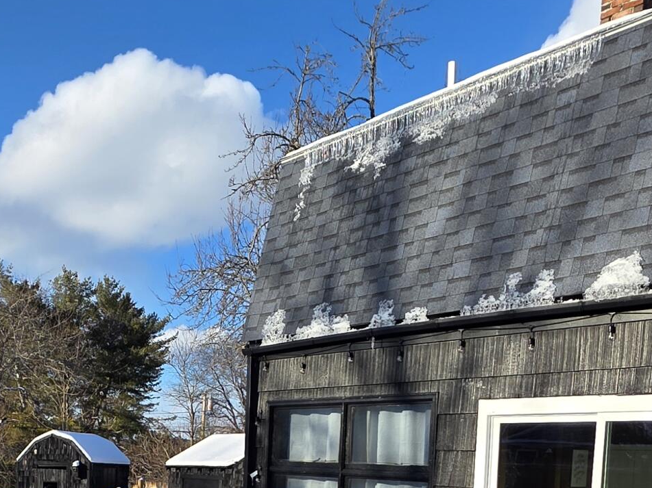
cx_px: 144
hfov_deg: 43.9
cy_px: 519
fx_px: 772
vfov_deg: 31.6
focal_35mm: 41
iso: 40
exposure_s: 1/1488
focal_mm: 2.2
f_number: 1.9
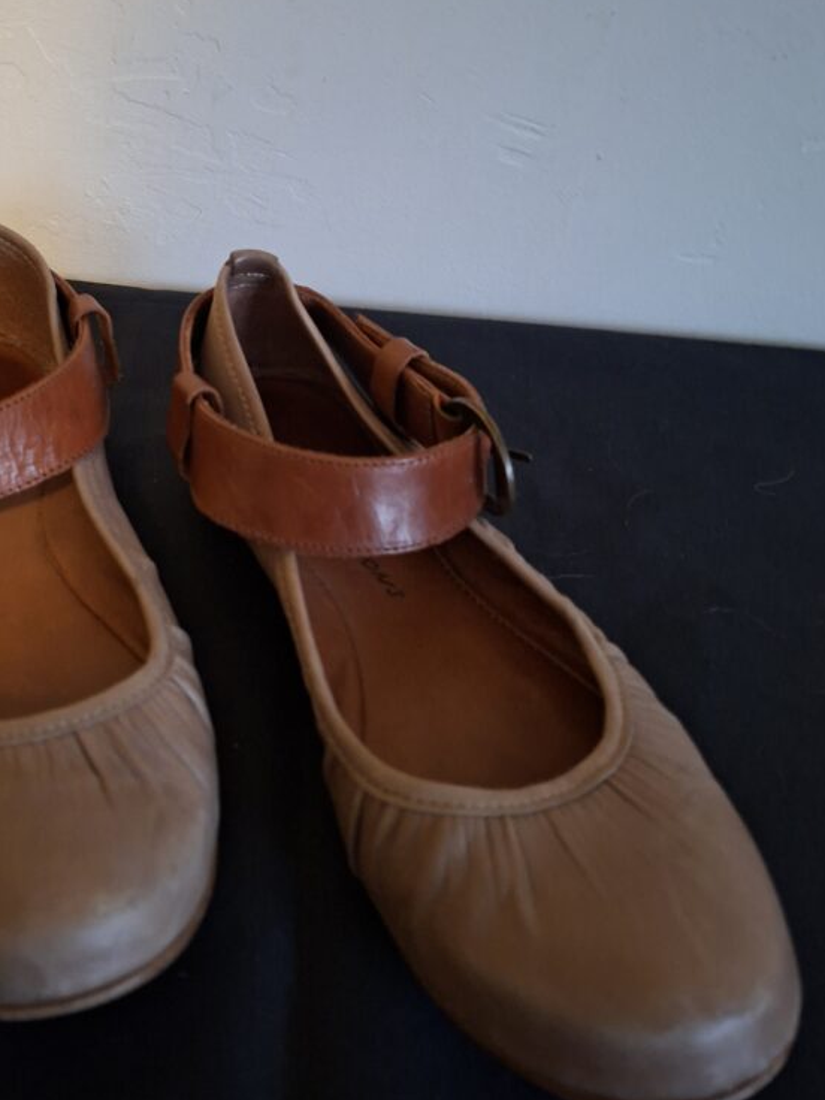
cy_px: 387
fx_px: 1017
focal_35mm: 32
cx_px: 309
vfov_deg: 55.9
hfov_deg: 43.8
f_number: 1.8
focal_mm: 5.54
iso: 1000
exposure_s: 1/25
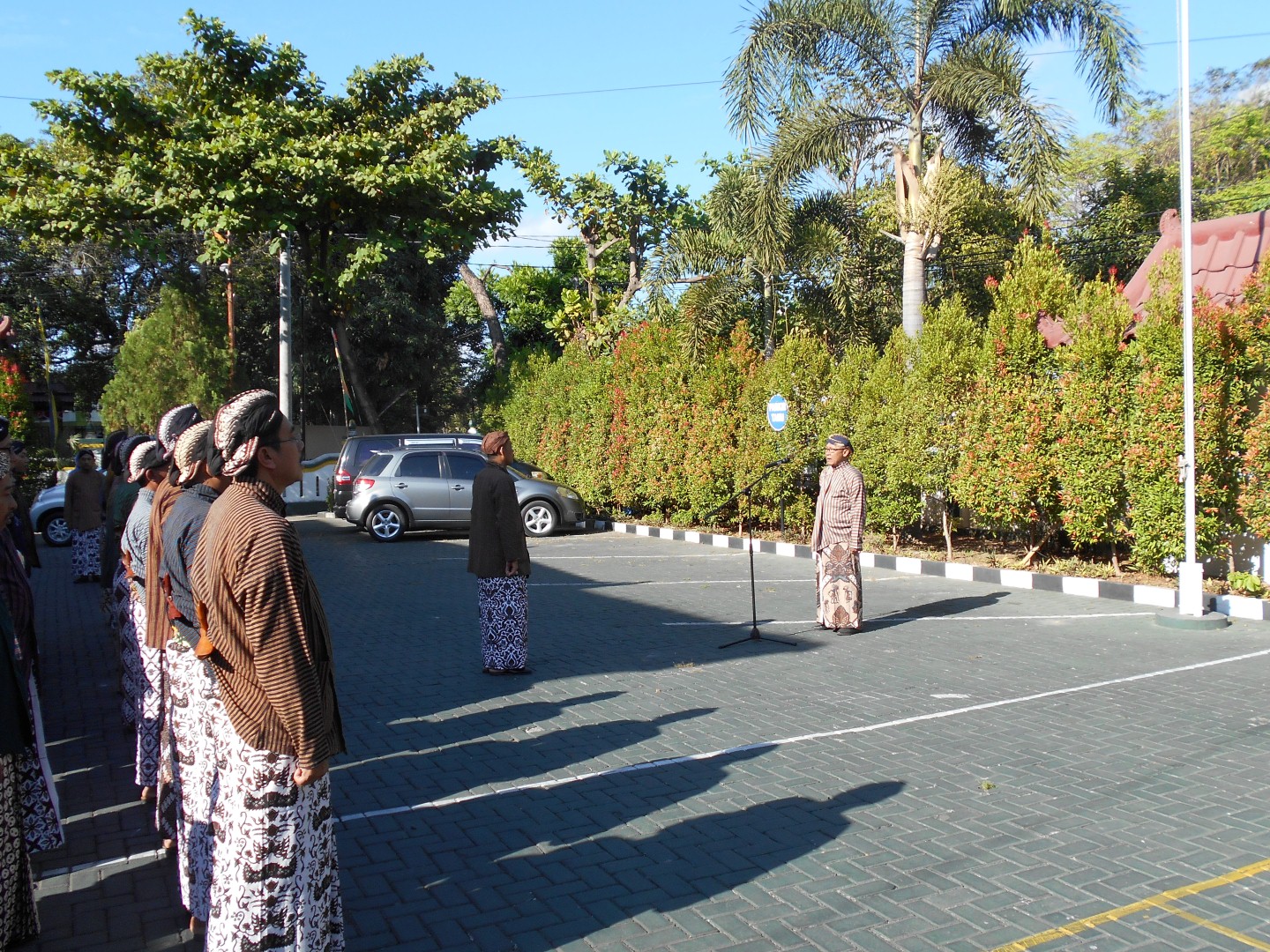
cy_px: 476
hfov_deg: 60.0
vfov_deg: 46.8
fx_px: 1101
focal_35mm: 30
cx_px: 635
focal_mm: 5.1
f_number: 3.4
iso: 80
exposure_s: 1/200
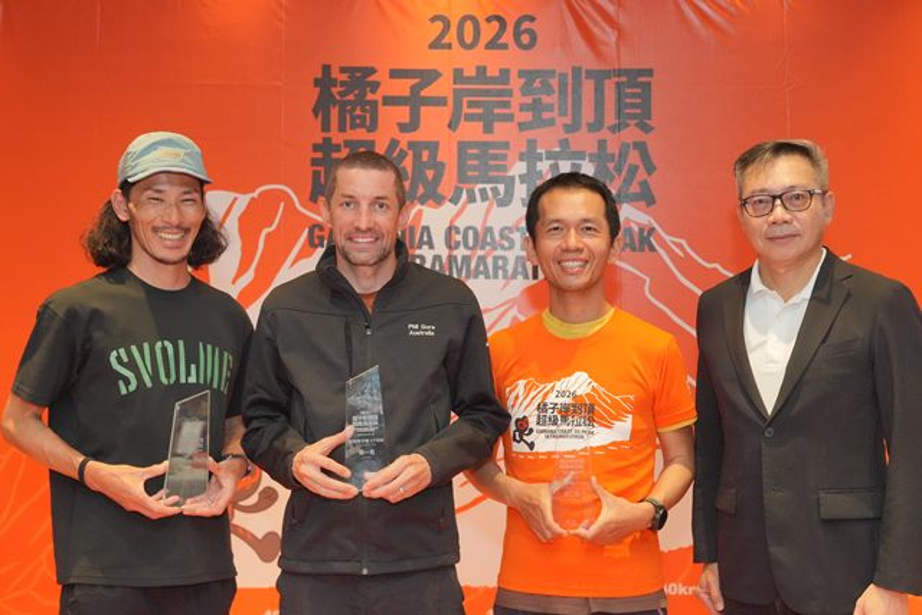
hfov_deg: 38.2
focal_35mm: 52
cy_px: 308
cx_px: 461
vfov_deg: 26.0
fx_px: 1332
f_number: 6.3
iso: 6400
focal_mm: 52
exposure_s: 1/250
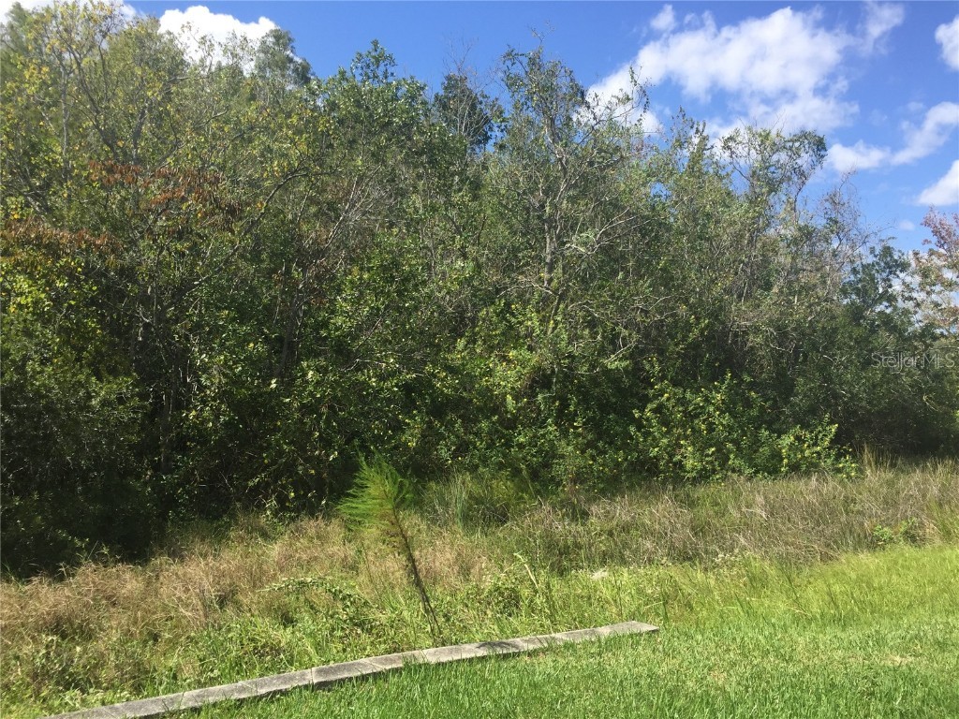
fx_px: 803
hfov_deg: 61.7
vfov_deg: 48.2
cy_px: 360
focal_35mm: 29
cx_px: 480
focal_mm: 4.15
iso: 32
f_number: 2.2
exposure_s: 1/1163
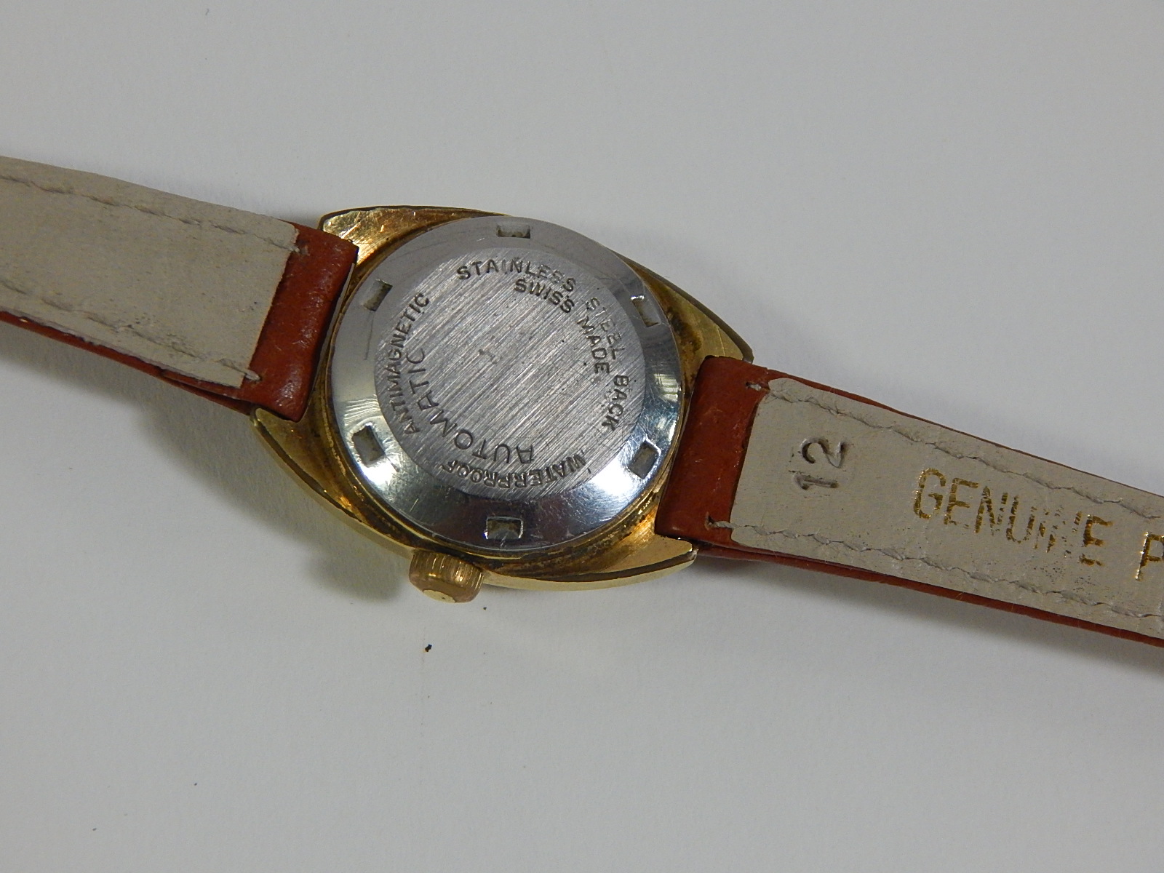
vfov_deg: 17.4
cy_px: 436
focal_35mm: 85
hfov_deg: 23.0
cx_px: 582
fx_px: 2858
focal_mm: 15.3
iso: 400
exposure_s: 1/100
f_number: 4.3
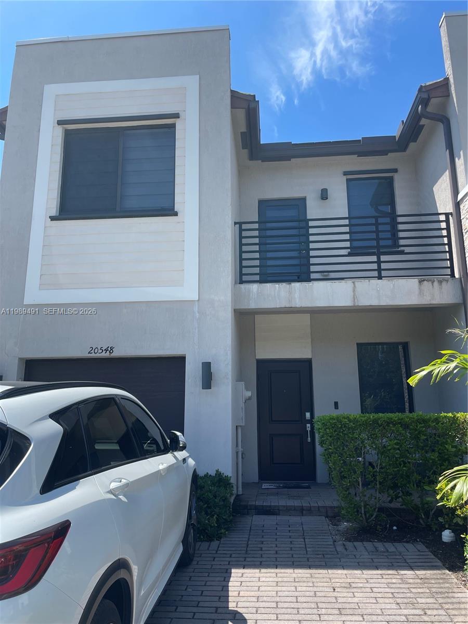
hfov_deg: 53.1
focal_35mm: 26
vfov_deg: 67.3
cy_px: 312
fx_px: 469
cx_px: 234
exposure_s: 1/2053
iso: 32
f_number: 1.6
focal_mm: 4.2
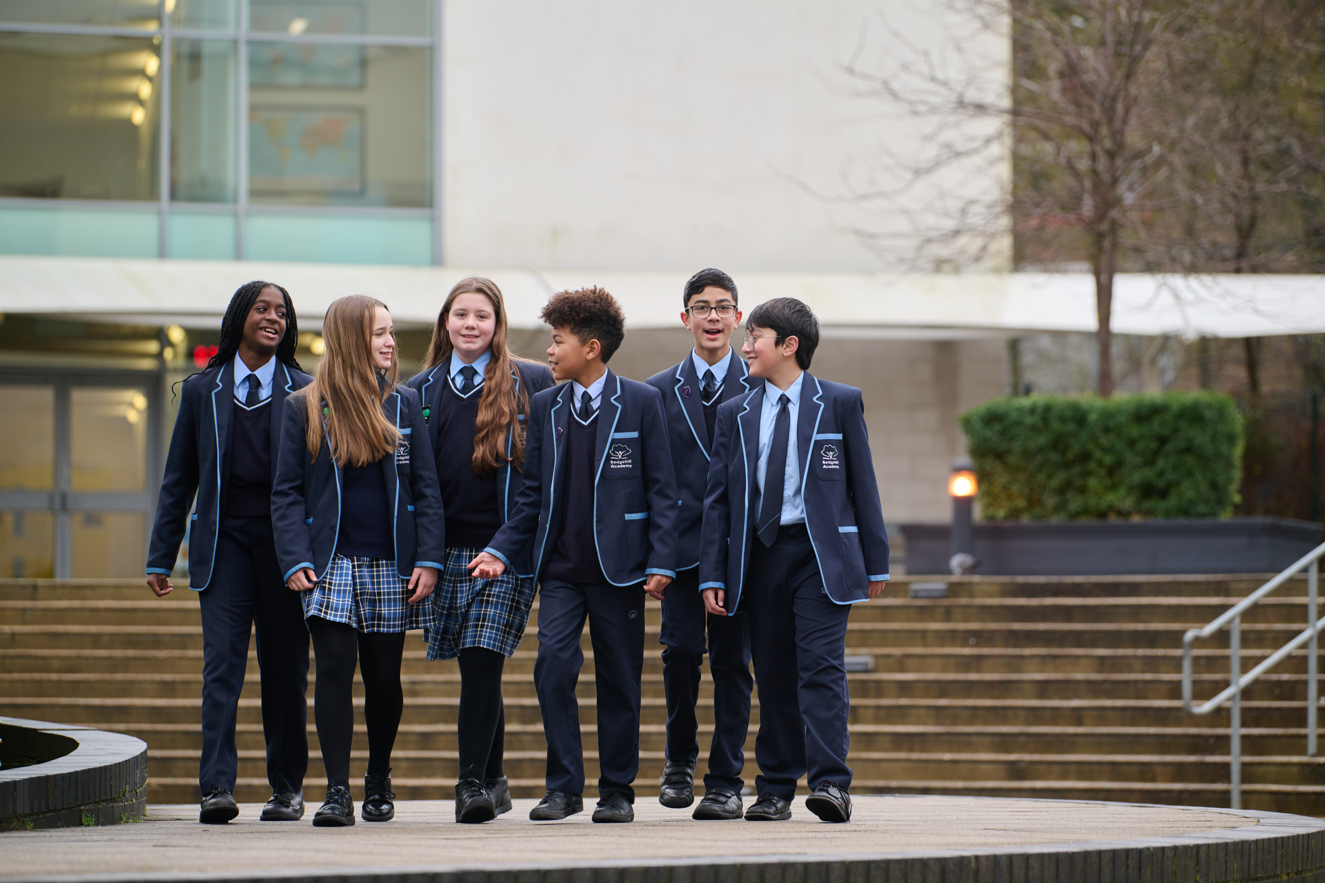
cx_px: 662
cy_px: 442
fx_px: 4968
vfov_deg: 10.2
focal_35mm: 135
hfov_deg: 15.2
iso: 640
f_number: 3.2
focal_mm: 135
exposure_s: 1/320
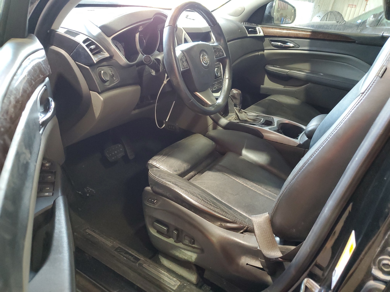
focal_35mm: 26
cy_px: 146
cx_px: 195
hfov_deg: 67.3
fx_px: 293
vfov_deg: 53.1
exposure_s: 1/40
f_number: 1.5
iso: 330
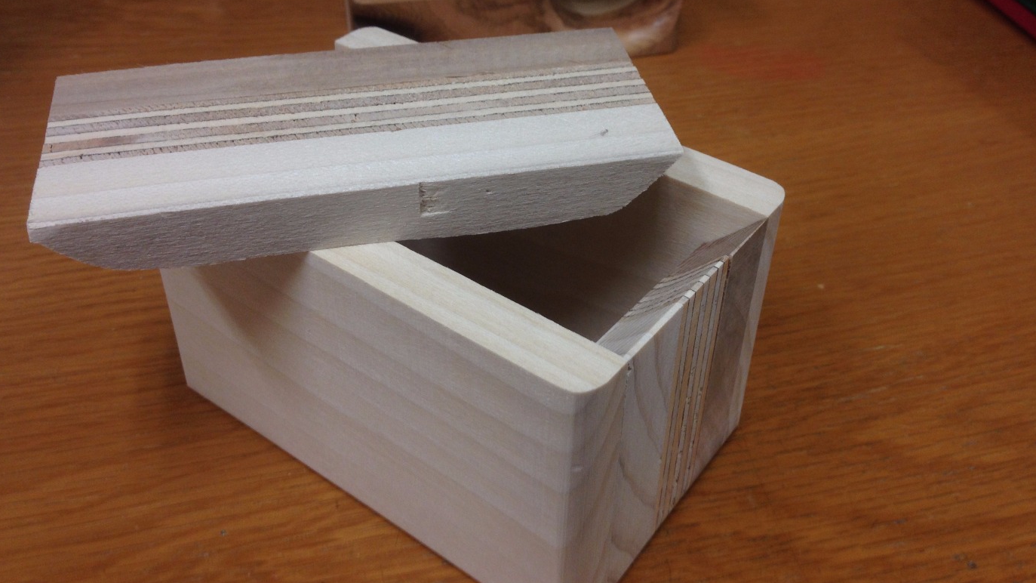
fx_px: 1099
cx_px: 536
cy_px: 261
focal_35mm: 40
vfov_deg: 29.7
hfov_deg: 50.5
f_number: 2.4
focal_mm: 4.28
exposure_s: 1/30
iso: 50
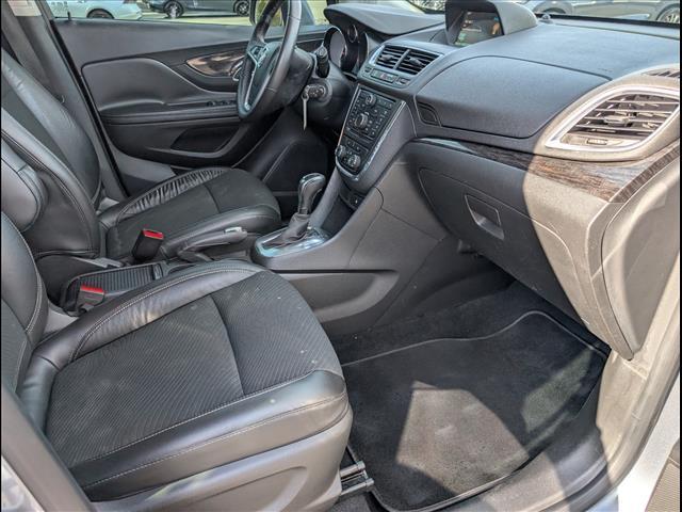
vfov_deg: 56.8
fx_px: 473
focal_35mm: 24
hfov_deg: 71.6
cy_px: 256
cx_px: 341
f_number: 1.68
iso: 33
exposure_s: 1/256
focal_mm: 6.9
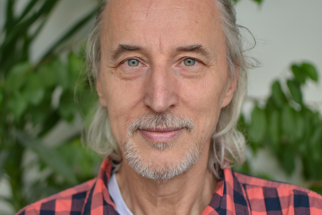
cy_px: 104
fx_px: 713
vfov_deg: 17.1
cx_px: 140
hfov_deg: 25.4
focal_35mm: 80
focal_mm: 35
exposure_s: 1/100
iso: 100
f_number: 1.8
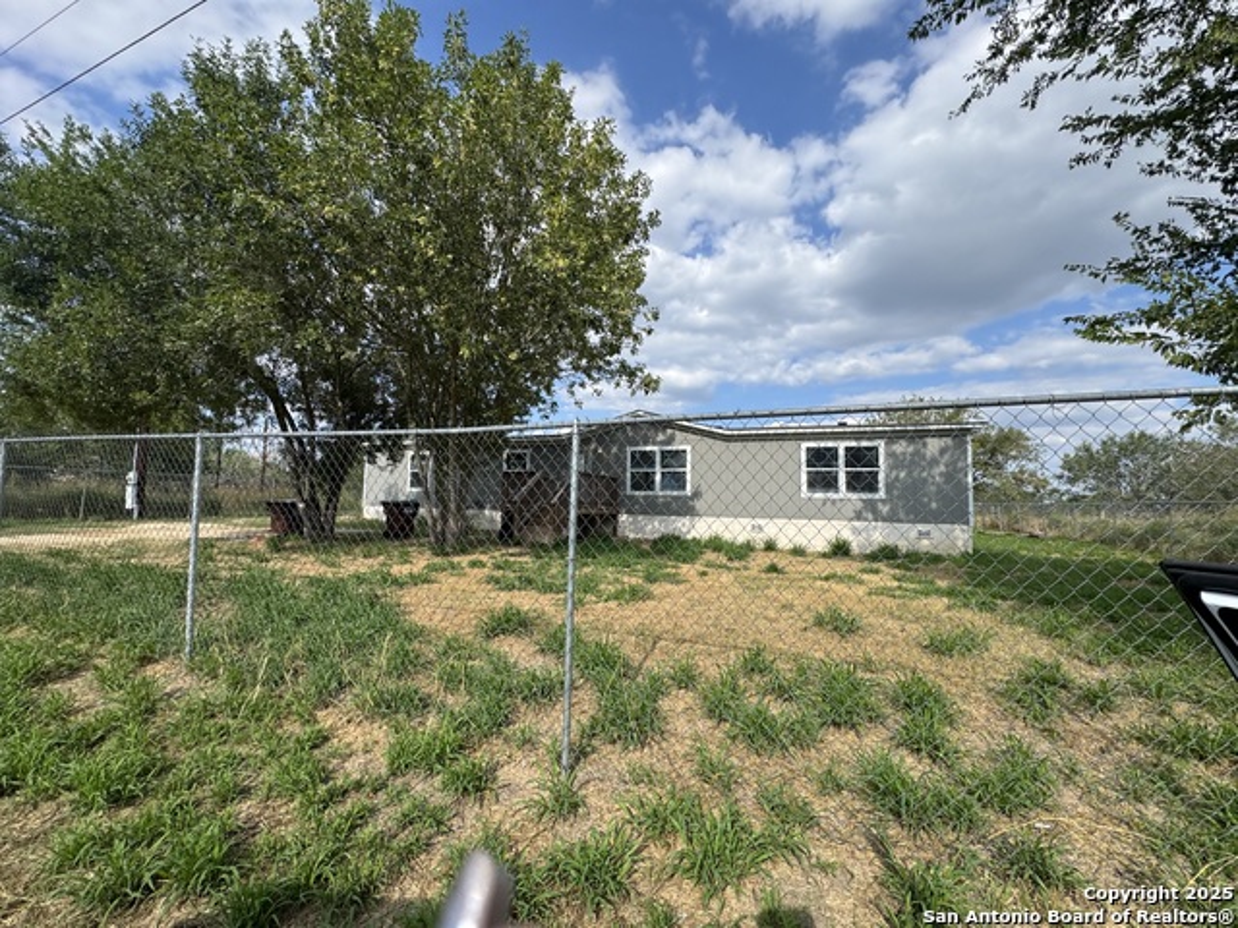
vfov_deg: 85.7
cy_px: 464
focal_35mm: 14
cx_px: 619
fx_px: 501
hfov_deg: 102.1
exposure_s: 1/1536
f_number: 2.2
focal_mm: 2.22
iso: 40
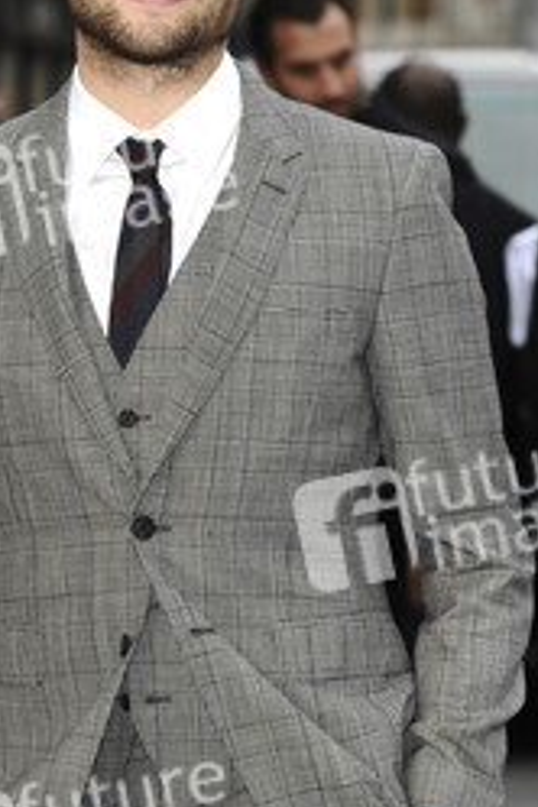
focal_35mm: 222
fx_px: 4976
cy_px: 353
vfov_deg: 9.3
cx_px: 167
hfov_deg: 6.2
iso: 320
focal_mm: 92
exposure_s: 1/200
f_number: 4.5
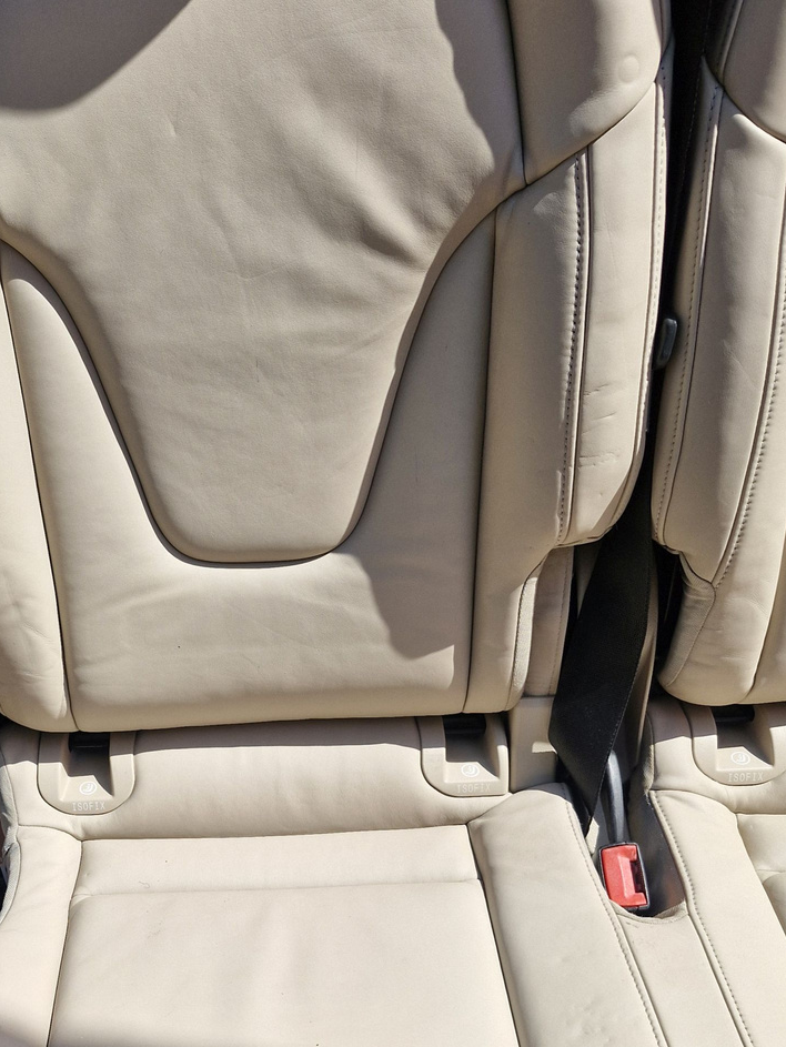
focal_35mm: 39
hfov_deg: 36.1
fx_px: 1180
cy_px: 789
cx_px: 210
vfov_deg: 46.1
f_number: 1.8
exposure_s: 1/1460
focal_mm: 5.54
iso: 50
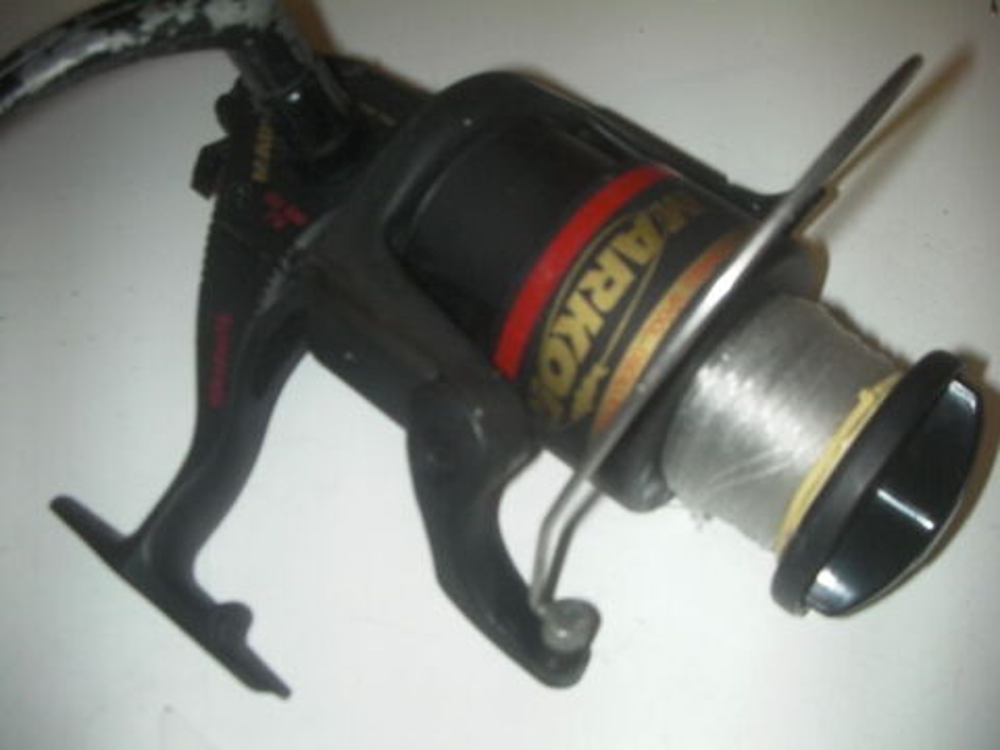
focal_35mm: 38
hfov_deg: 49.0
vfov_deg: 37.7
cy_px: 375
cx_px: 500
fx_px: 1098
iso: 200
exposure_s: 1/30
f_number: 3.5
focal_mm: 6.3
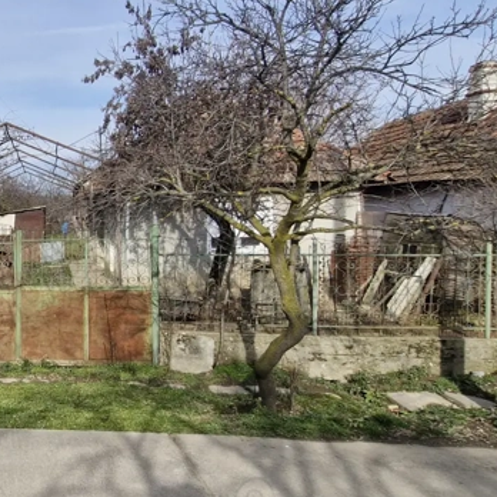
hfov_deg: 40.4
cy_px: 253
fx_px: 536
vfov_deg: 49.7
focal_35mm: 33
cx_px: -47
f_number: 2.2
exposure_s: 1/1528
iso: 50
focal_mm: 1.74
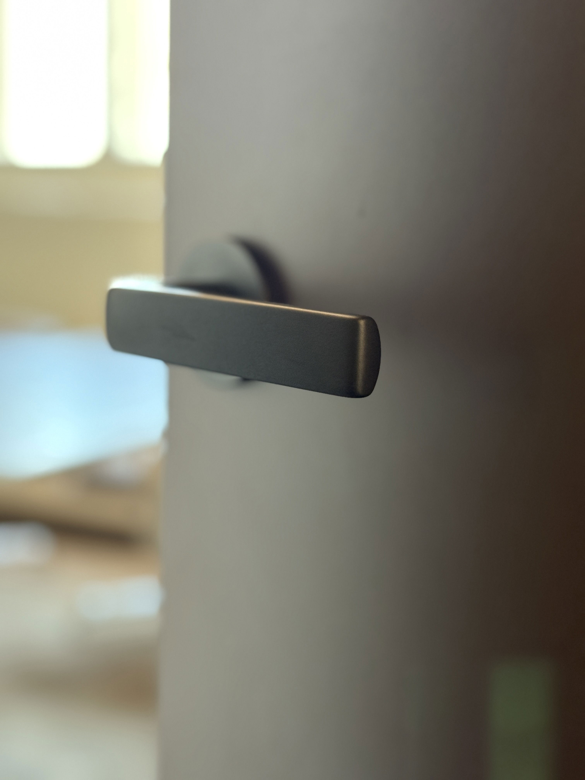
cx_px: 292
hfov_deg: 28.0
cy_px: 390
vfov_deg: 36.8
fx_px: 1172
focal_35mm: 52
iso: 250
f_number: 1.6
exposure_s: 1/40
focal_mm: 5.96
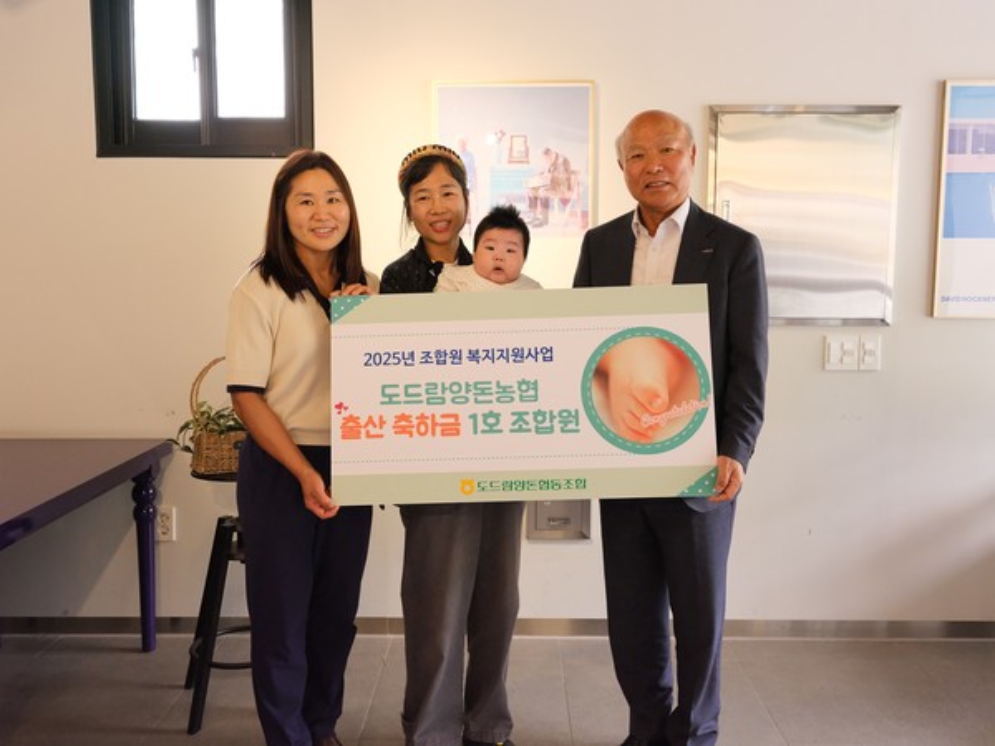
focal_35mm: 33
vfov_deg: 42.9
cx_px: 498
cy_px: 373
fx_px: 949
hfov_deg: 55.4
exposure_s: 1/60
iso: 10000
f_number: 10
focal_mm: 41.1
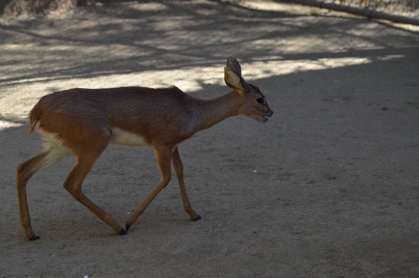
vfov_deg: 10.1
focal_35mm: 135
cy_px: 139
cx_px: 210
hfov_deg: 15.2
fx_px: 1568
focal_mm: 90
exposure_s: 1/400
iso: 400
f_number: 5.6
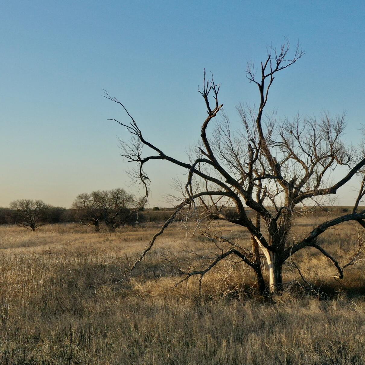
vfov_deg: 29.0
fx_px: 704
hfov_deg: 28.1
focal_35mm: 59
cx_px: 47
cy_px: 205
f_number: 5
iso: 100
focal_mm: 10.26
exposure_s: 1/320
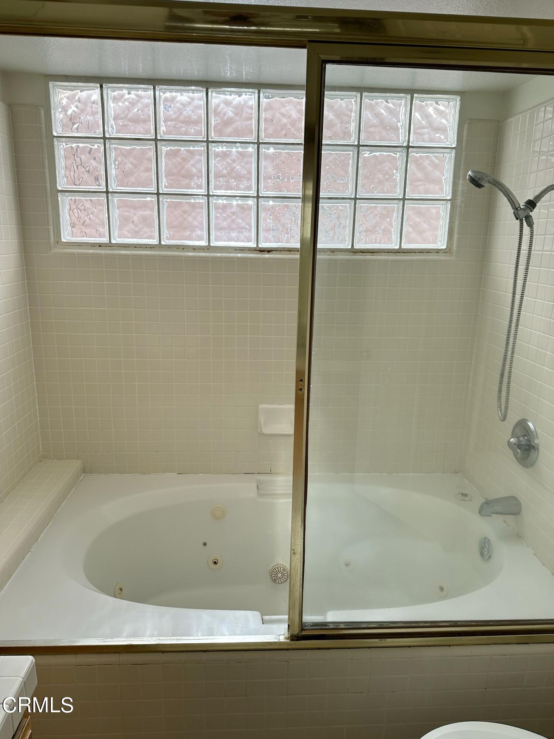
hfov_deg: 56.8
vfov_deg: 71.6
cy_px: 370
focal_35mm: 24
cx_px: 277
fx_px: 512
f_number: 1.78
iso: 64
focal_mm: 6.86
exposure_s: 1/215
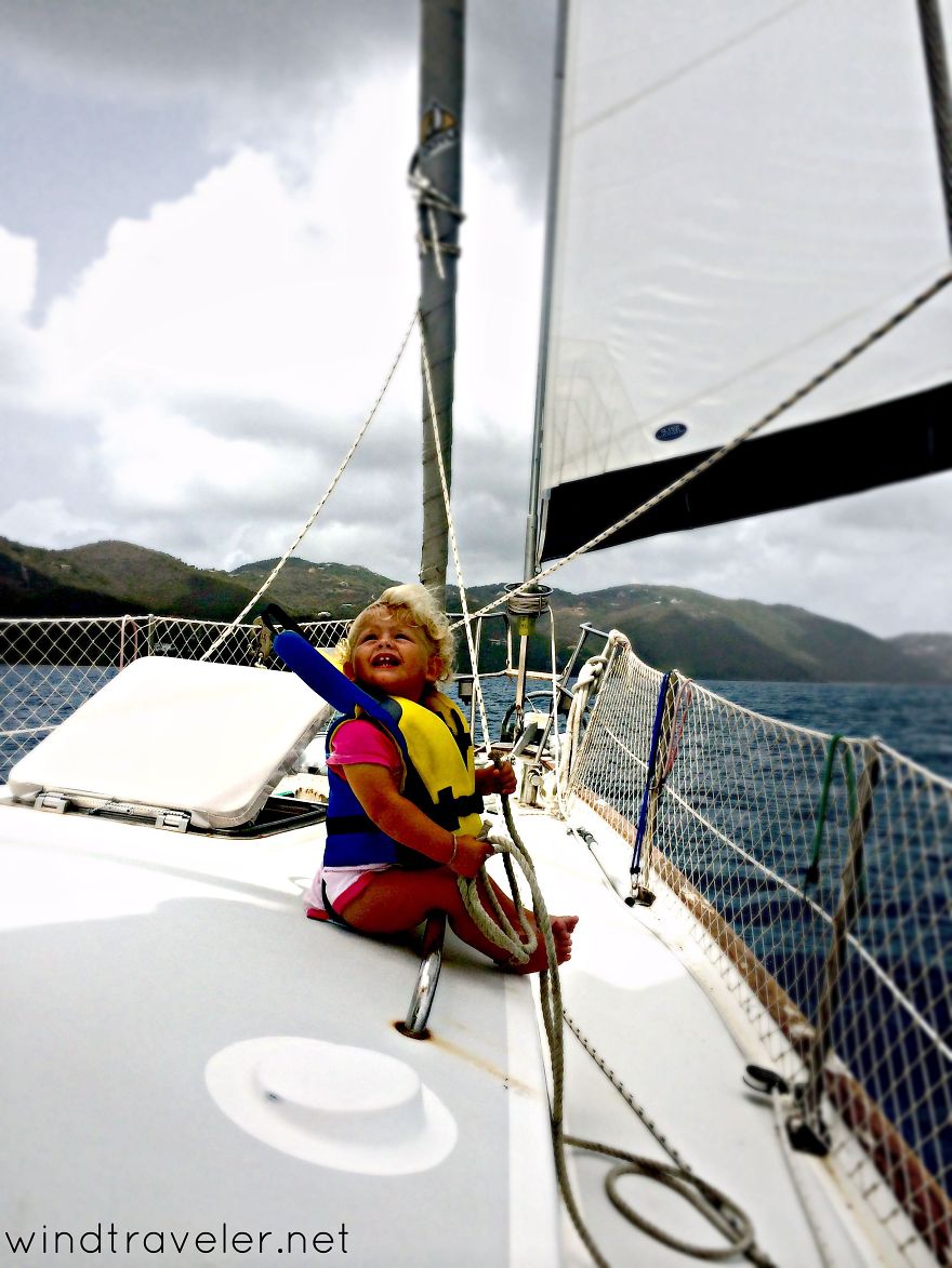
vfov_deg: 60.0
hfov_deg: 46.8
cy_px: 634
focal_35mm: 30
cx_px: 476
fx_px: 1100
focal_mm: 4.12
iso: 40
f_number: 2.2
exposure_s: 1/5128
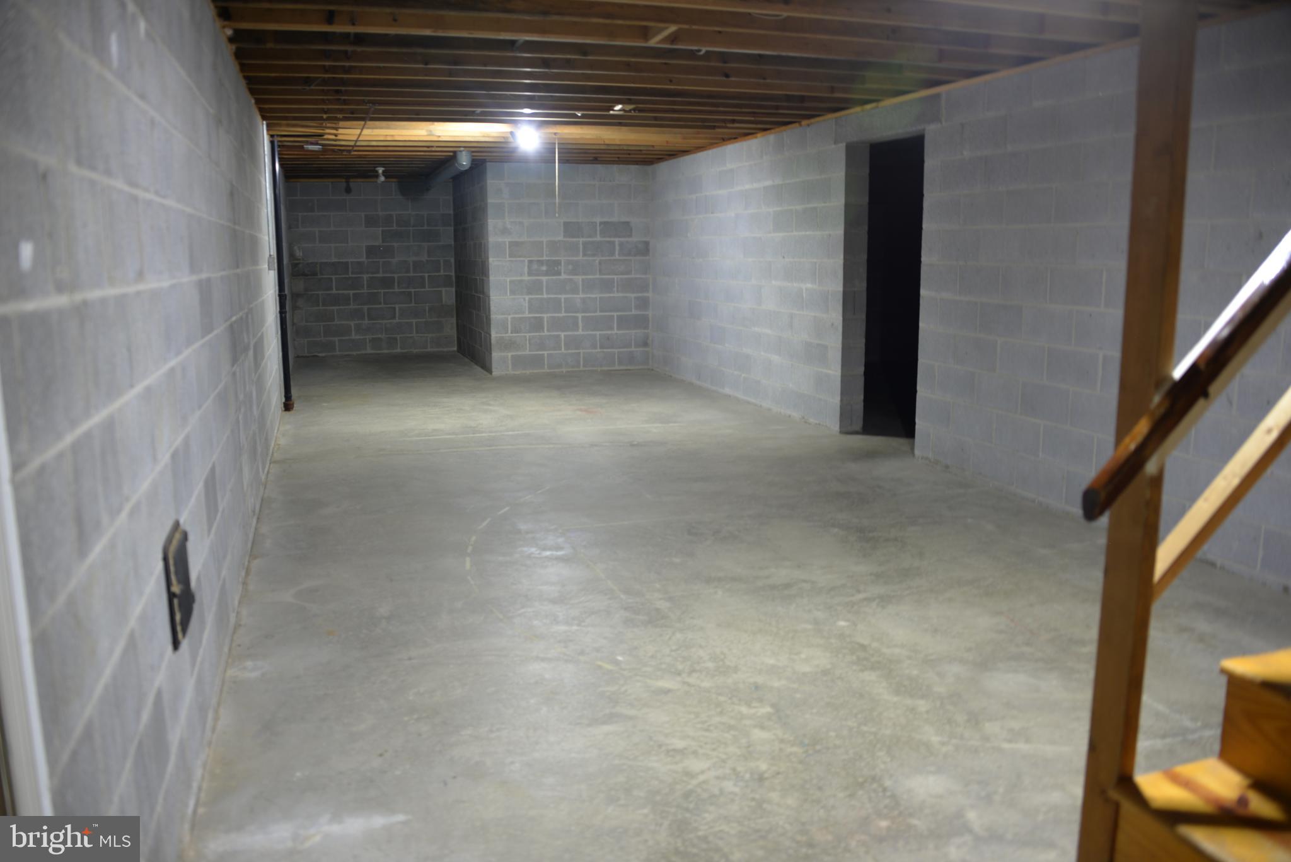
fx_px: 1004
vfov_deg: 46.4
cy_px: 431
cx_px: 646
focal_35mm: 28
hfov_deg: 65.5
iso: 200
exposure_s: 1/6
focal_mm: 28
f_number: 3.5
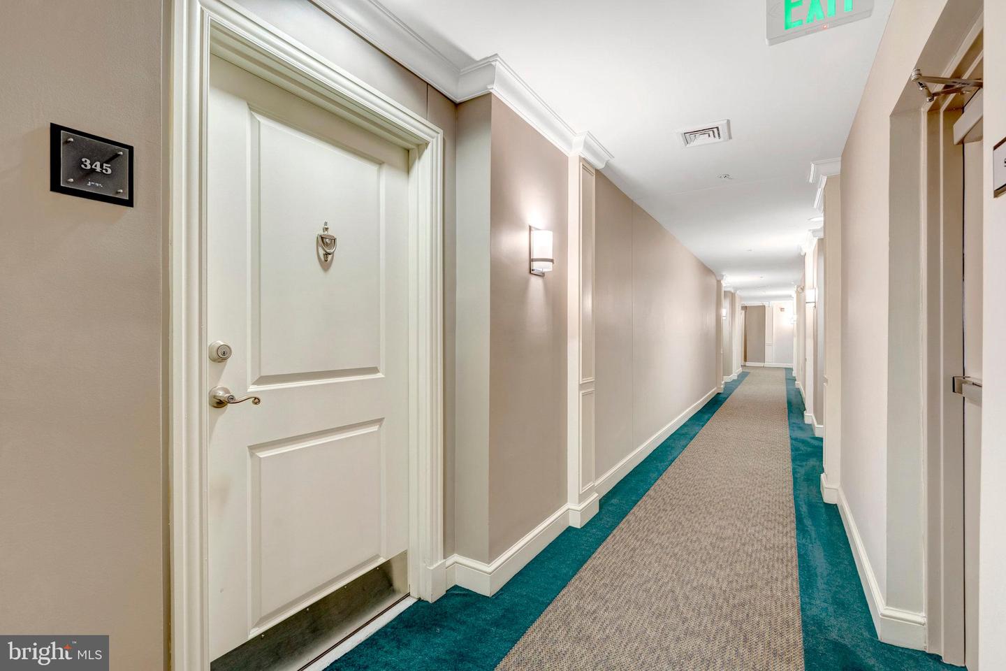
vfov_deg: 73.7
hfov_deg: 96.7
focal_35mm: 16
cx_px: 503
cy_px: 336
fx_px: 447
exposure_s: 1/10
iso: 1250
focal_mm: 16
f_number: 8
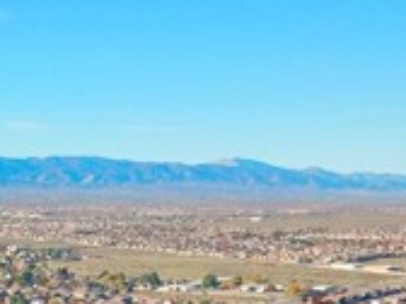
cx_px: 27
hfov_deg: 19.4
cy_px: 374
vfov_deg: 14.4
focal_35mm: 99
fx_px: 1161
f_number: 2.2
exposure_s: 1/448
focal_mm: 4.7
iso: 100
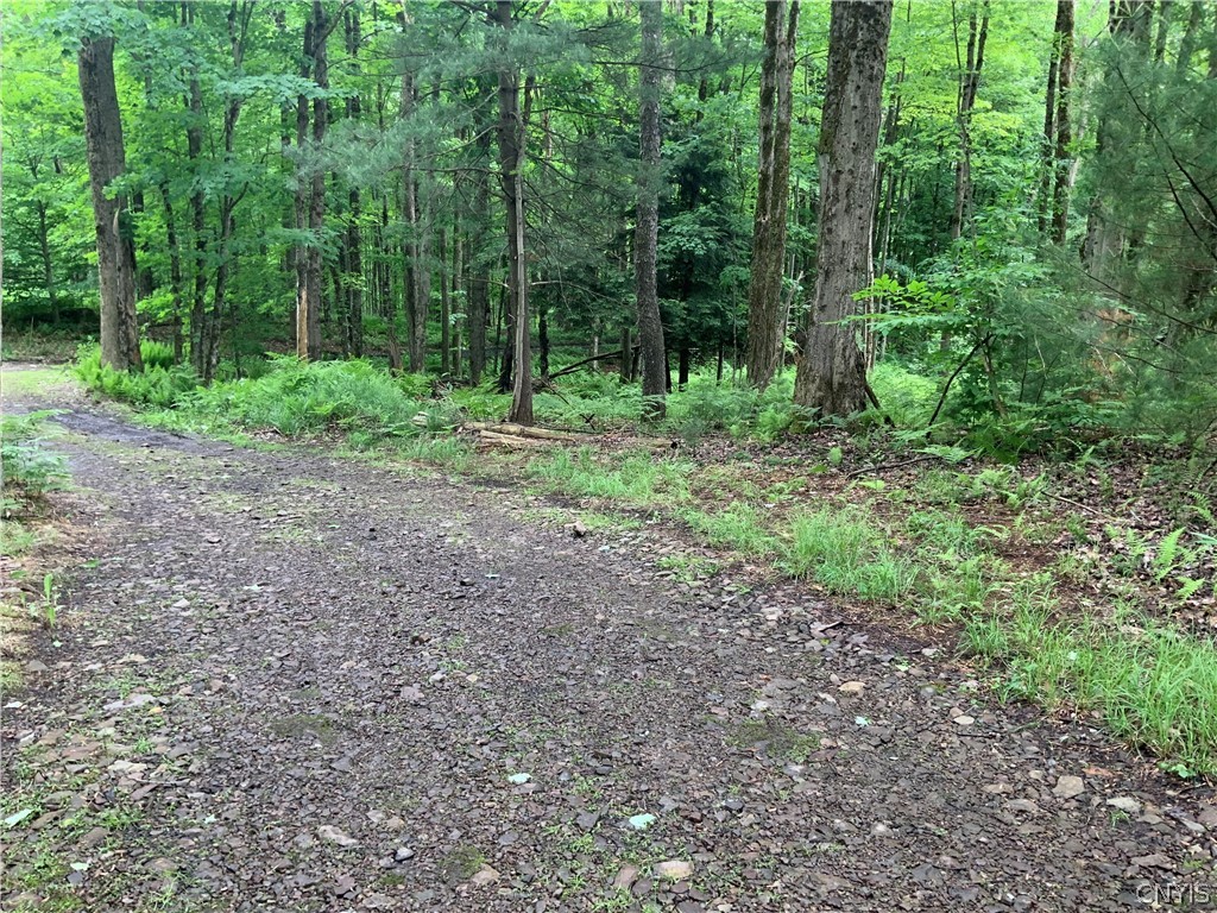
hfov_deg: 61.7
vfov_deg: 48.2
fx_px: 1020
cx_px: 608
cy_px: 456
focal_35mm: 29
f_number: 1.8
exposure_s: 1/122
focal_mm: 3
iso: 50
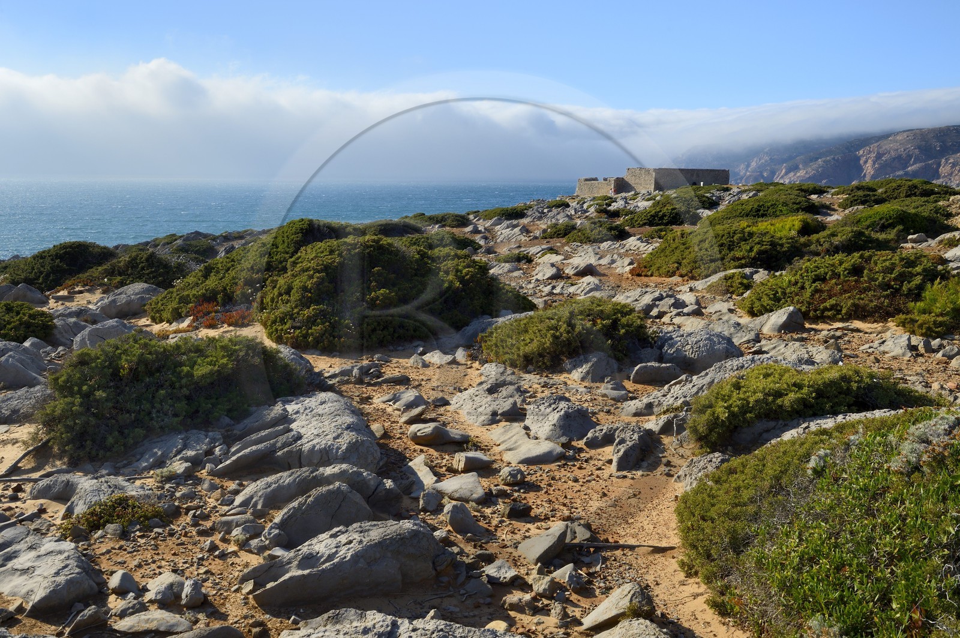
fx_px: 853
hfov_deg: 58.8
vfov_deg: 41.0
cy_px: 319
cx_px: 480
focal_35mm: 32
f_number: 13
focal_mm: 32
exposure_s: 1/400
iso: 200
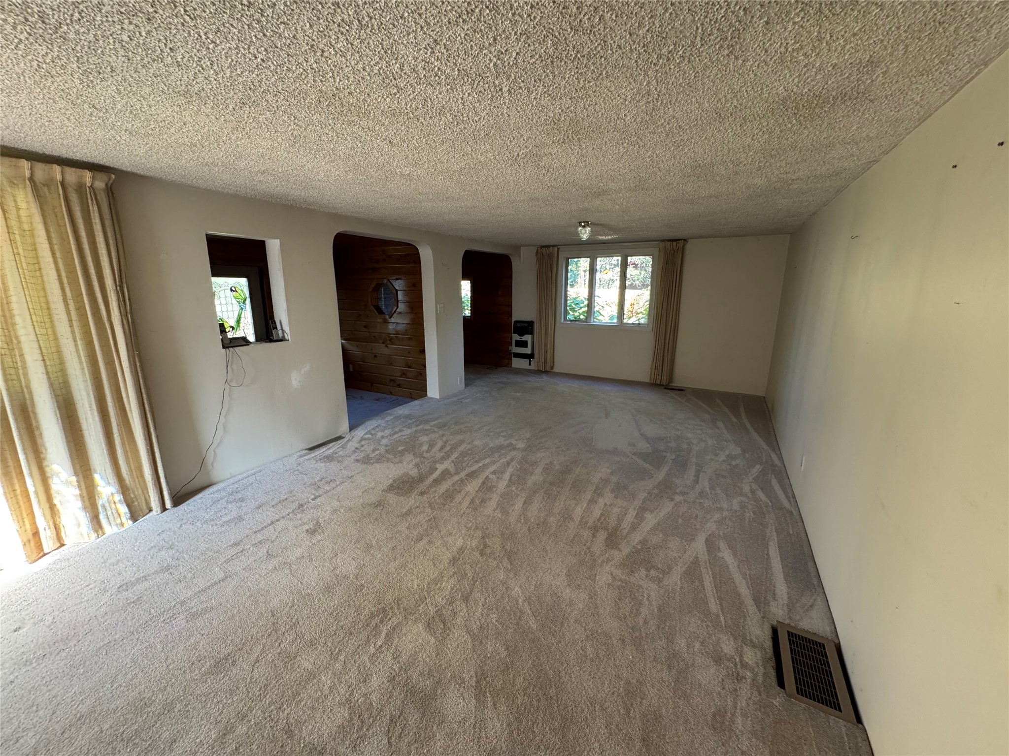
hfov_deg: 102.1
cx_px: 504
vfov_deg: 85.7
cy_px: 378
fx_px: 408
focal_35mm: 14
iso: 250
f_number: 2.2
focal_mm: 2.22
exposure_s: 1/60
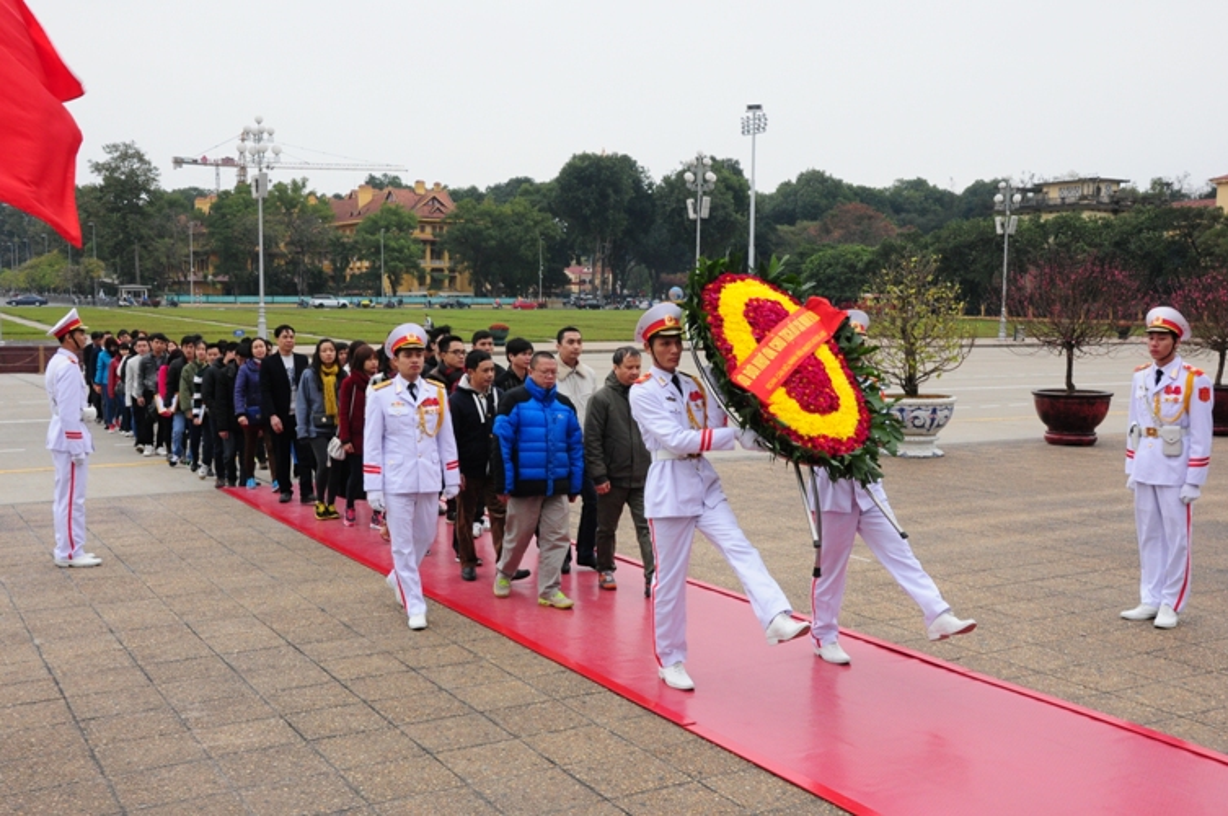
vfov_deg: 35.4
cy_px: 408
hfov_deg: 51.3
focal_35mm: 38
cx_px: 614
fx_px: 1278
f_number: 11
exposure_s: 1/200
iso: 800
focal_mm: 25
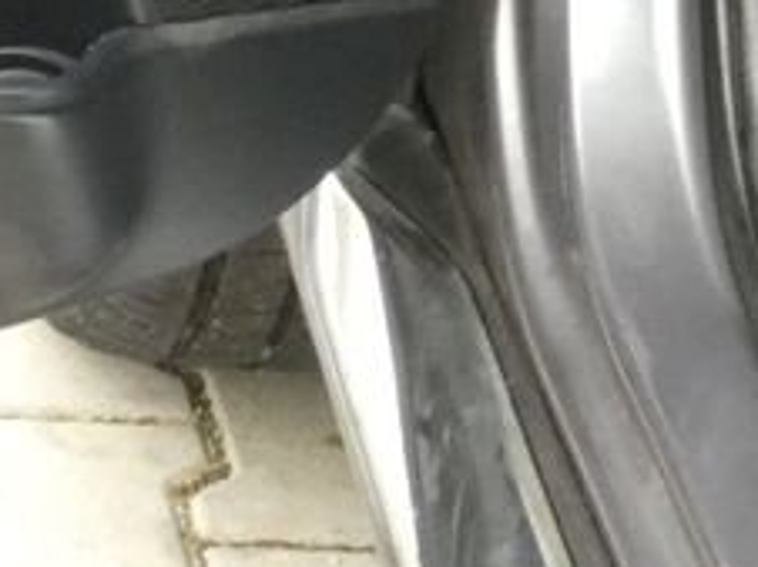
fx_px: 4069
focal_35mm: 186
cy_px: -513
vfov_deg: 7.7
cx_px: -838
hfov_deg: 9.8
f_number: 5.6
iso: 800
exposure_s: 1/80
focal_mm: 7.3
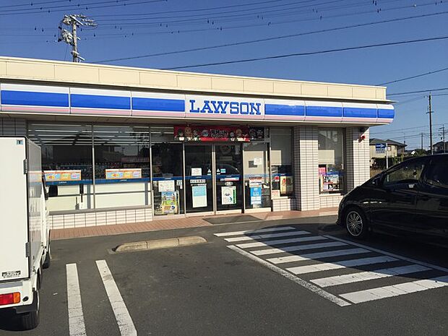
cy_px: 168
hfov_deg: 61.7
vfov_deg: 48.2
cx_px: 224
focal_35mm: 29
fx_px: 375
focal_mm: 4.15
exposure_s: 1/3968
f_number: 2.2
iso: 32
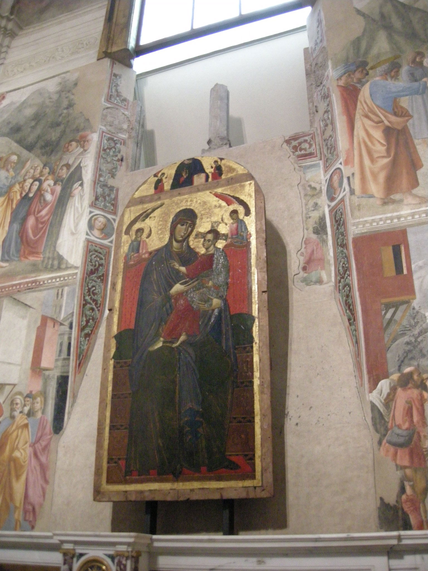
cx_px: 214
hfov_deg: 39.7
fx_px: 593
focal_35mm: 36
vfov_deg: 51.4
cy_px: 286
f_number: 2.7
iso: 800
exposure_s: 1/6.6
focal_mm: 7.5
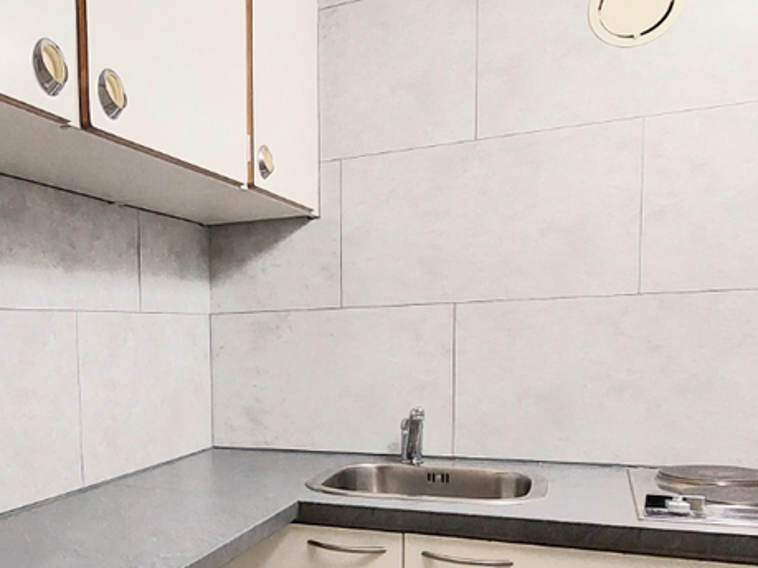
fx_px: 744
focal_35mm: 34
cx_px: 135
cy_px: 411
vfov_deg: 40.8
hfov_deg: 50.2
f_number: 2.2
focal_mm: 1.74
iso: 200
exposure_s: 1/50
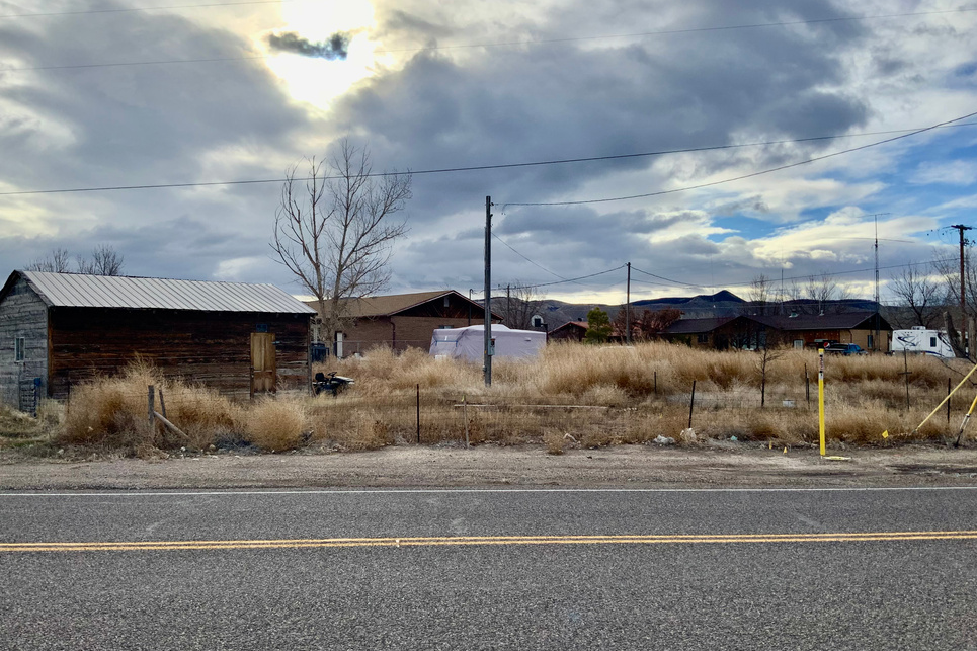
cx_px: 462
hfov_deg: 58.7
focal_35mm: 32
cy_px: 347
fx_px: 868
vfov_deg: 41.1
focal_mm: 3
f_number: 1.8
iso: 20
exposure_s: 1/2538
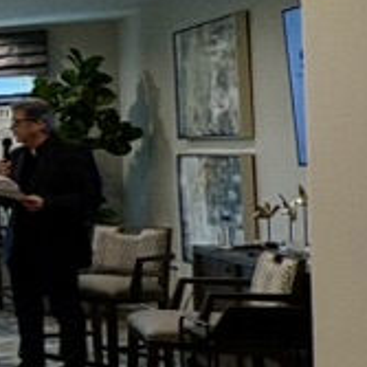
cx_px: -580
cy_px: 158
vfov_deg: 22.7
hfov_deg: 13.6
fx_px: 912
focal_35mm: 76
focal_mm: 2.22
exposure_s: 1/120
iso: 160
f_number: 2.2
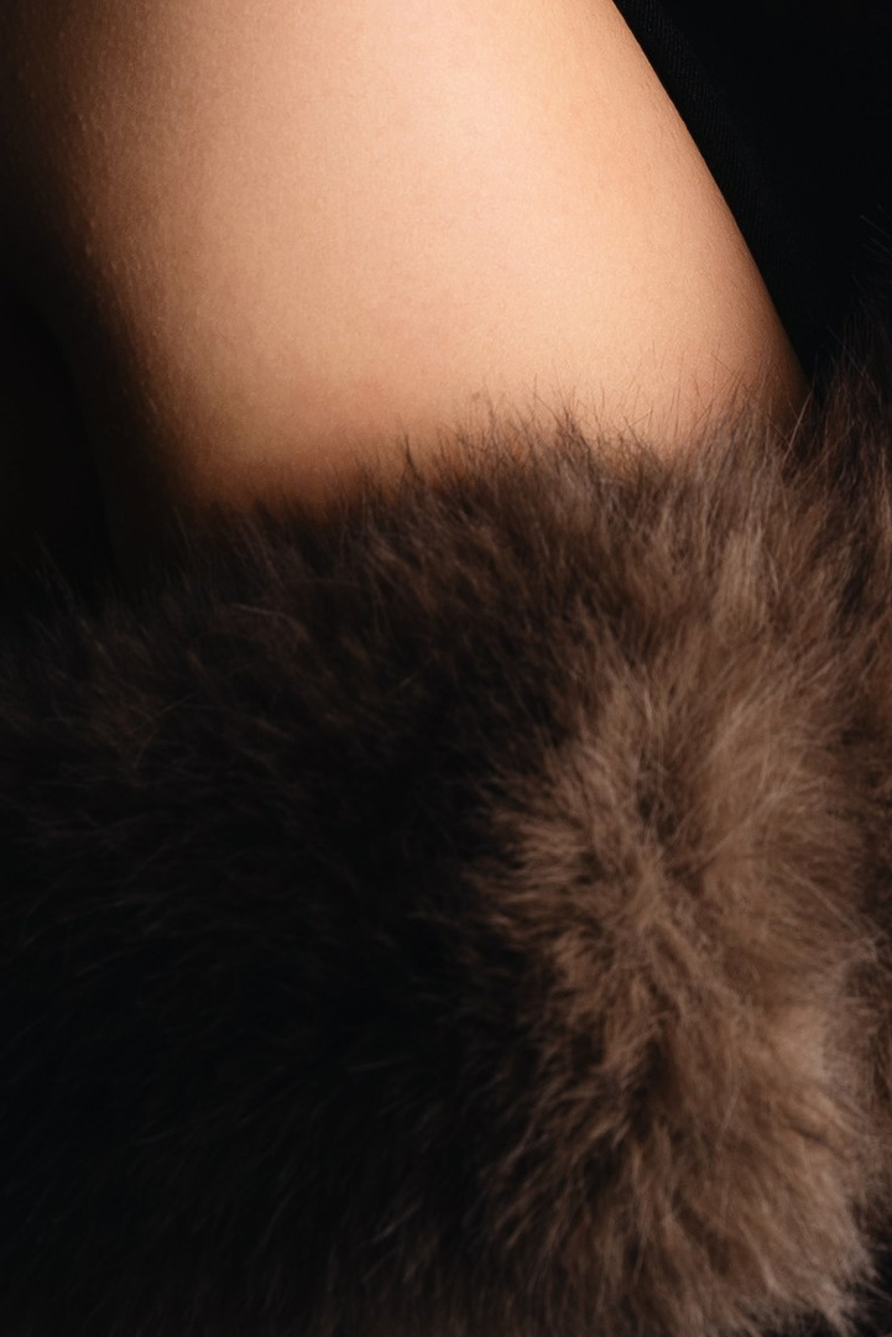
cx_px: 753
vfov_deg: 11.7
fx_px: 6478
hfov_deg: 7.9
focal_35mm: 174
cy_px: 93
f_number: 8
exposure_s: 1/250
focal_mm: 49.1
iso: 100
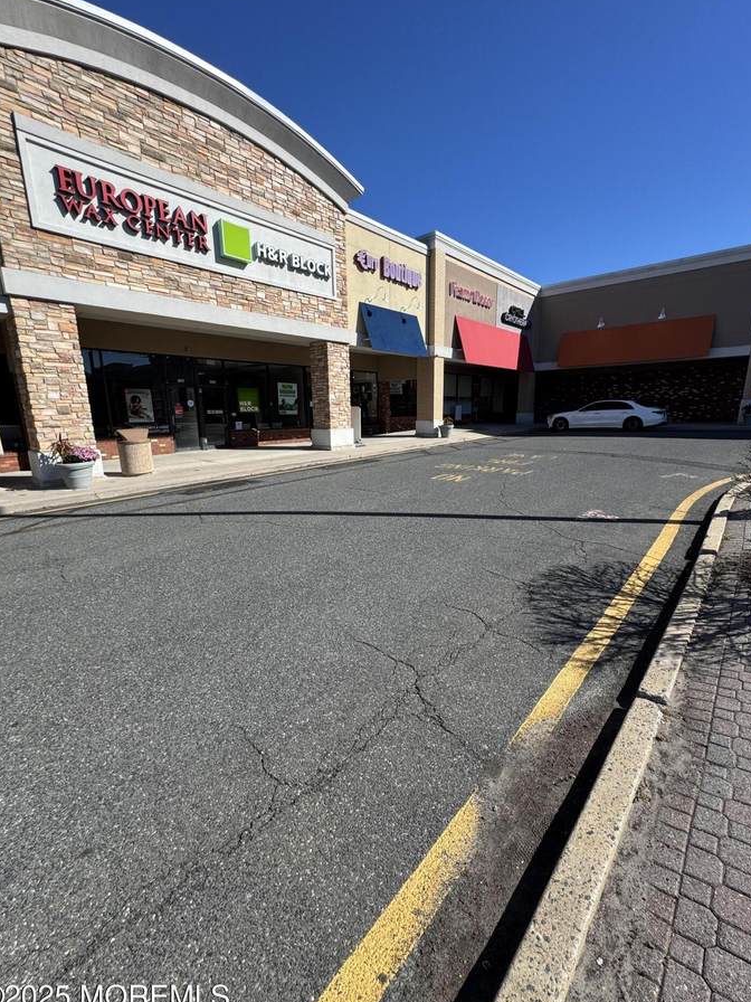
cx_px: 381
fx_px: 434
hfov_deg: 81.7
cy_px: 509
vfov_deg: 98.2
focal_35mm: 15
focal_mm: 2.22
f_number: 2.2
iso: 50
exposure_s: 1/1637
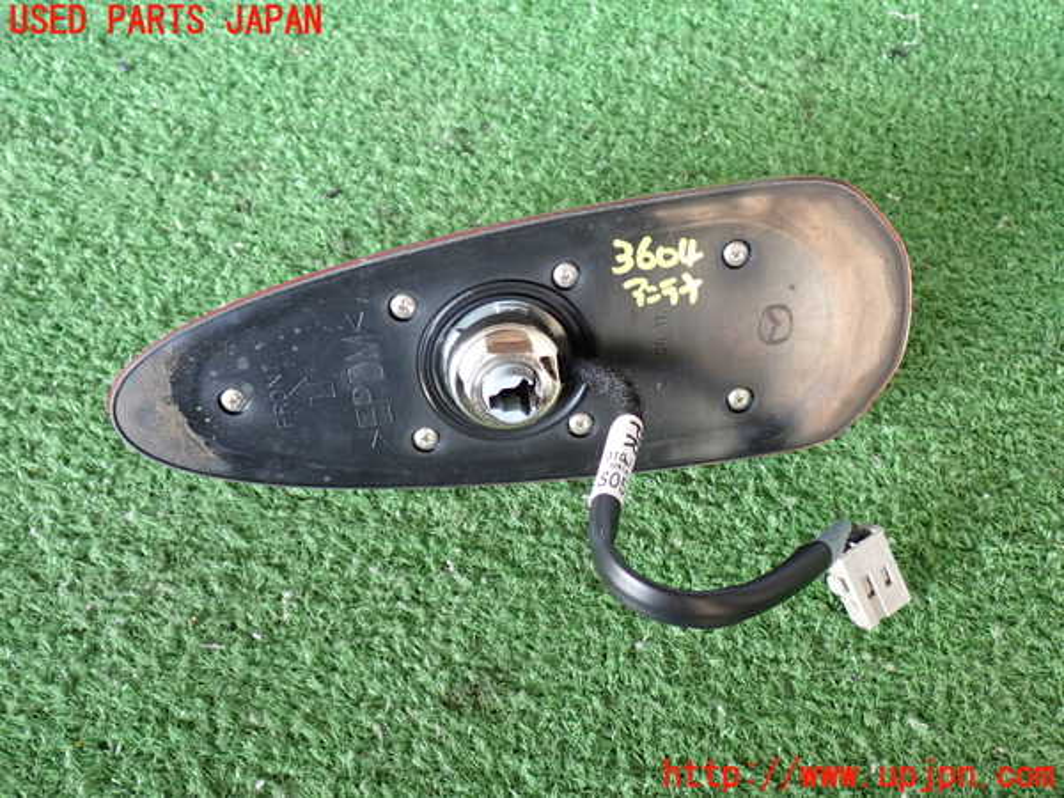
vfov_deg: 39.7
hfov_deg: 51.4
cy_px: 399
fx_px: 1107
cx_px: 532
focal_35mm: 36
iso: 320
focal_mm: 6.37
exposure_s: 1/40
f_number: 2.5
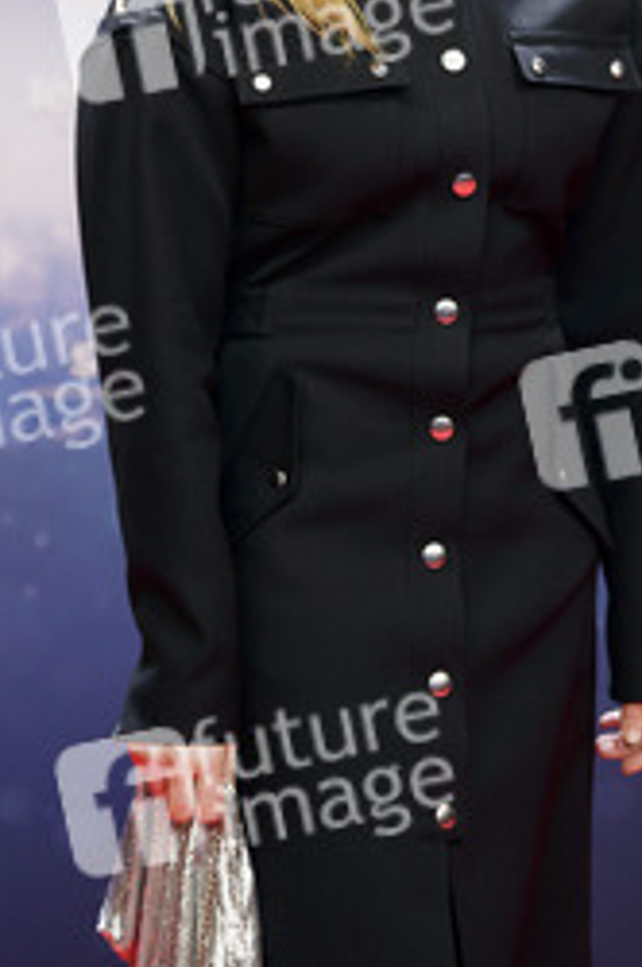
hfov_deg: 7.8
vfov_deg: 11.7
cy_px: 205
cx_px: 367
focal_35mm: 176
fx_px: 4721
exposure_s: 1/640
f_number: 3.5
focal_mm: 110
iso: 640
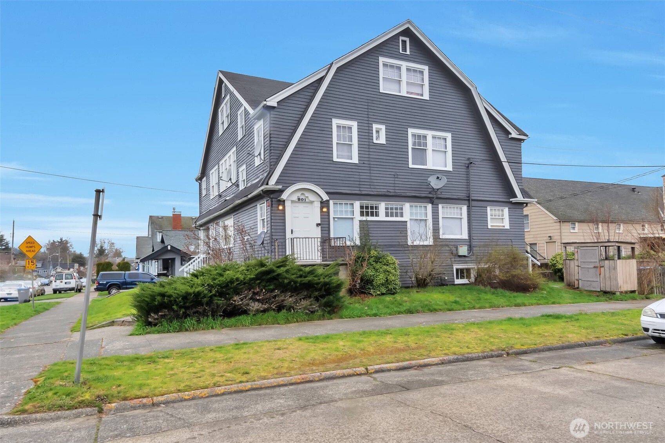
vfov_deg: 53.1
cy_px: 222
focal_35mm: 24
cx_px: 332
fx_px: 443
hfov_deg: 73.7
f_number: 20
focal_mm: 16
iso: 800
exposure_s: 1/100
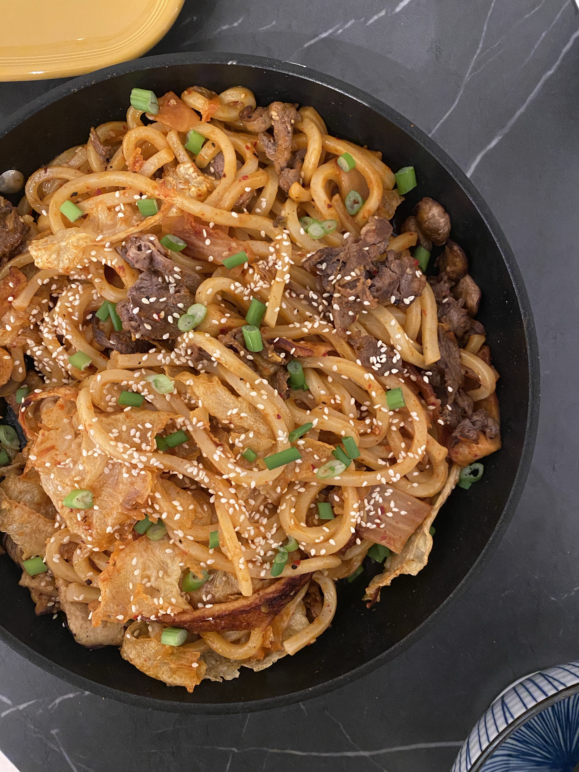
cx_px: 290
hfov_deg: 53.1
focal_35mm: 26
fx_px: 580
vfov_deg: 67.3
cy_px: 386
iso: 640
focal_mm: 4.25
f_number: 1.8
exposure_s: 1/30
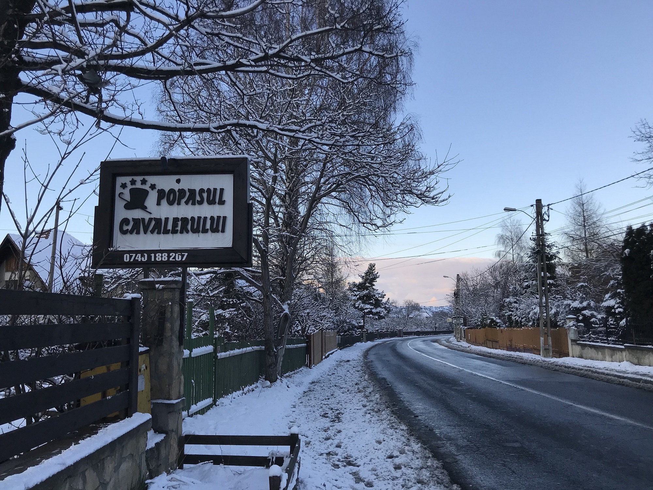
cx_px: 326
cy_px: 245
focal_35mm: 28
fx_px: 528
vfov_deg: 49.7
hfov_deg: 63.4
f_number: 1.8
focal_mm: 3.99
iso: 20
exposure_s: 1/598
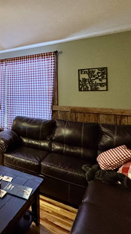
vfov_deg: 67.1
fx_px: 173
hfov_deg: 31.2
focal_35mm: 28
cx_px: -43
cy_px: 91
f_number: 2.2
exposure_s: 1/60
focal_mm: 2.22
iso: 400
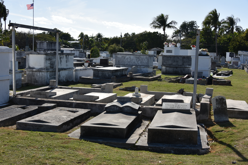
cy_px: 82
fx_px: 331
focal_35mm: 48
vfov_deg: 28.1
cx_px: 124
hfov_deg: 41.1
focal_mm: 48
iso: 100
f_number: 10
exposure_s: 1/400
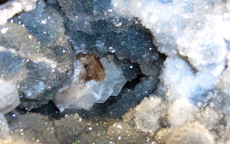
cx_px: 116
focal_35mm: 42
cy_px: 84
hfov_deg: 47.2
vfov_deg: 30.5
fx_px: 263
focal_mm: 8
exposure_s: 1/60
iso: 100
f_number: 2.8
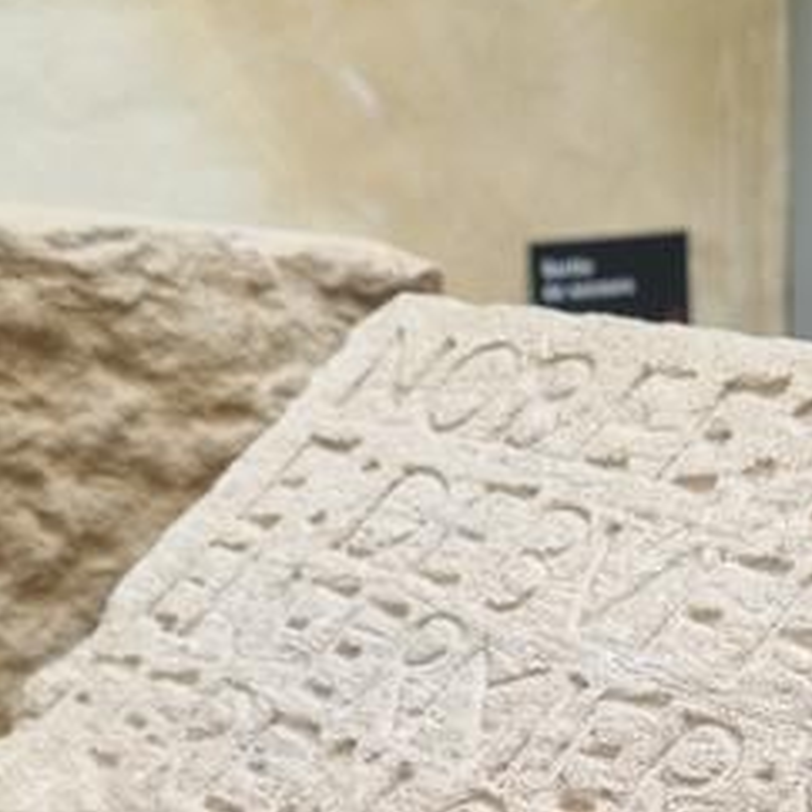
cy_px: 963
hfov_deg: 22.4
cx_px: 688
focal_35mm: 76
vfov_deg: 21.2
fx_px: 2017
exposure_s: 1/101
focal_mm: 5.4
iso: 50
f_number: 1.8
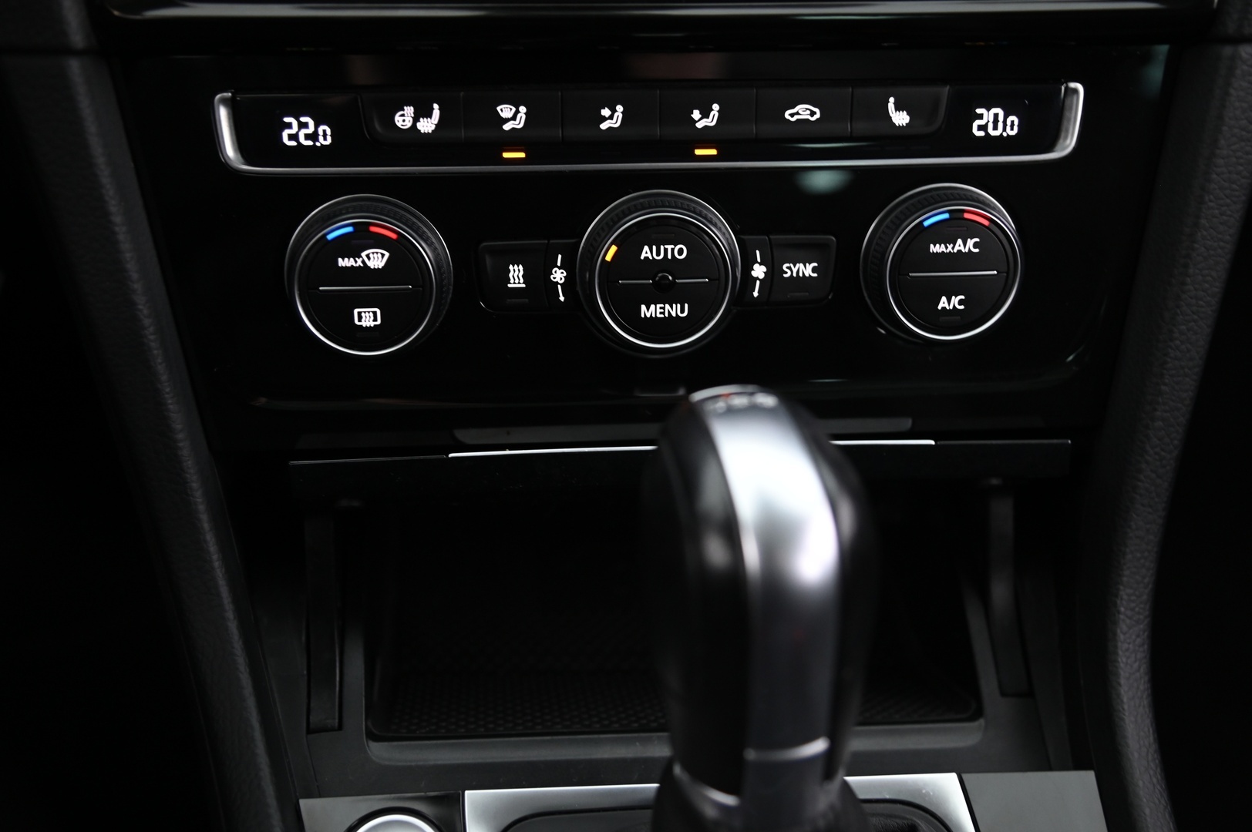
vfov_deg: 29.2
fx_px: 1598
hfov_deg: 42.8
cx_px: 626
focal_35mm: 46
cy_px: 416
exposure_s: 1/13
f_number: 4
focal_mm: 46
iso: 2000
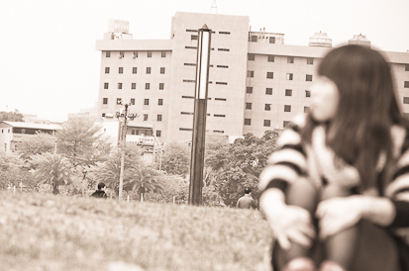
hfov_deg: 10.4
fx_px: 2243
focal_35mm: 198
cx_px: 153
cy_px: 131
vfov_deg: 6.9
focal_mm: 85
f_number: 3.5
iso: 640
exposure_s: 1/2500
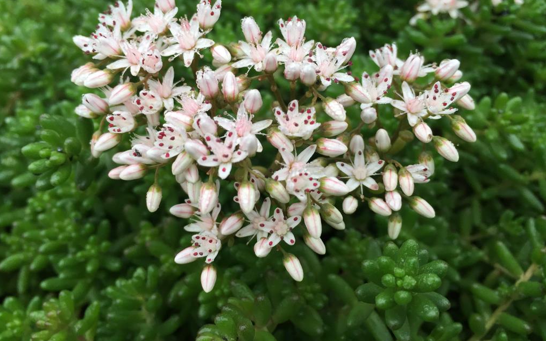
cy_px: 143
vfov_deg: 40.5
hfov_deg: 61.2
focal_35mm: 31
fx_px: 461
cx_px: 274
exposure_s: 1/40
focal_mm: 4.15
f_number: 2.2
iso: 32
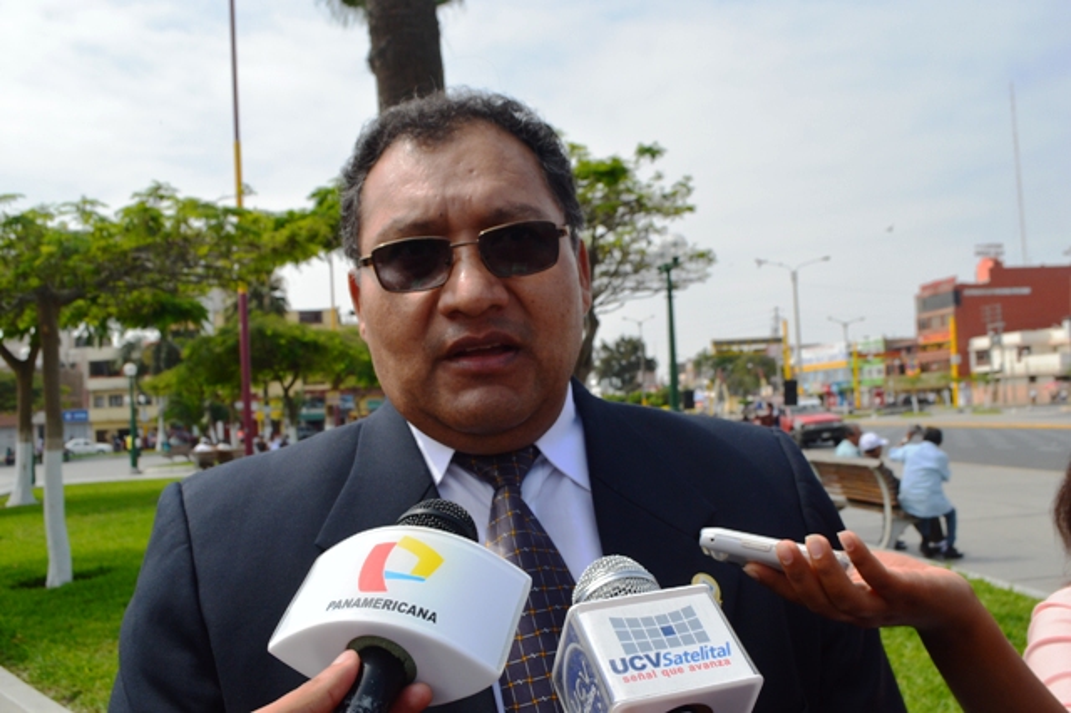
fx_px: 1070
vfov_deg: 36.8
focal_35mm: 36
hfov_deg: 53.2
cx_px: 536
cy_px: 356
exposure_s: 1/500
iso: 400
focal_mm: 24
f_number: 11
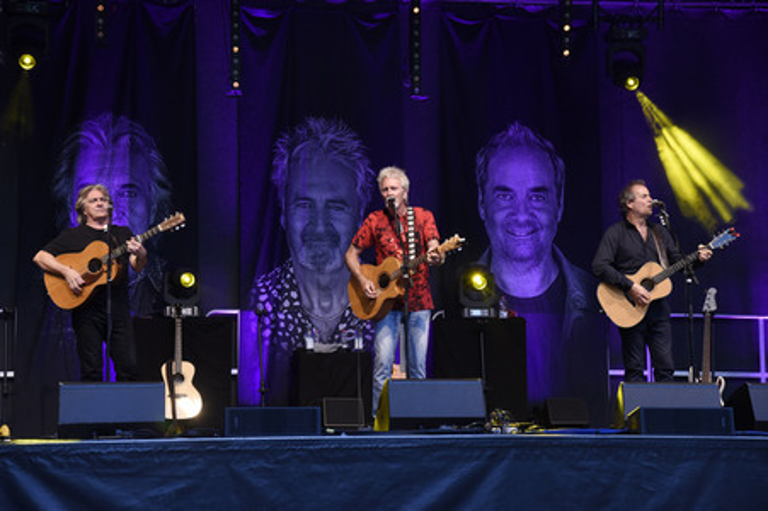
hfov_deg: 26.0
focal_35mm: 78
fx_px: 1663
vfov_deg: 17.5
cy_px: 256
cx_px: 384
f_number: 6.3
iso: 1250
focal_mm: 78
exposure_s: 1/125
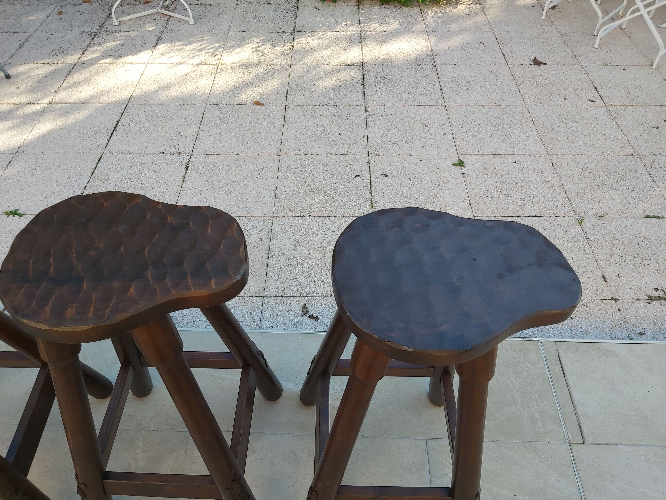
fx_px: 500
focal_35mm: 26
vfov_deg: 53.1
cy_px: 250
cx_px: 333
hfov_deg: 67.3
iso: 64
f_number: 1.7
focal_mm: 3.92
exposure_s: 1/358
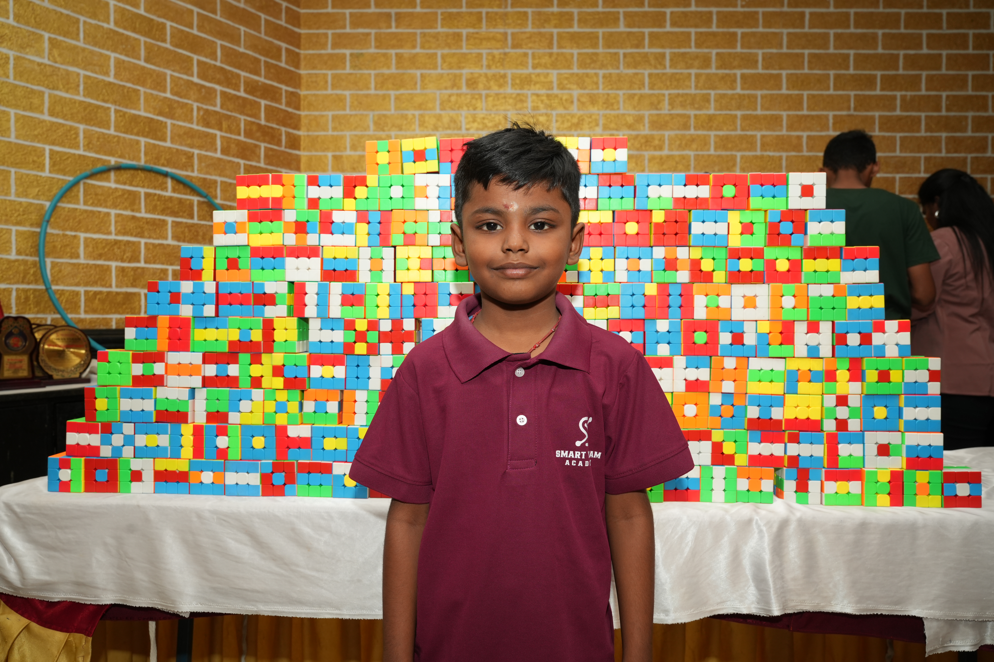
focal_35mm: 24
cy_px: 331
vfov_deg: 53.1
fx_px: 663
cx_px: 497
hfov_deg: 73.7
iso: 500
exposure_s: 1/160
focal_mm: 24
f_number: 7.1
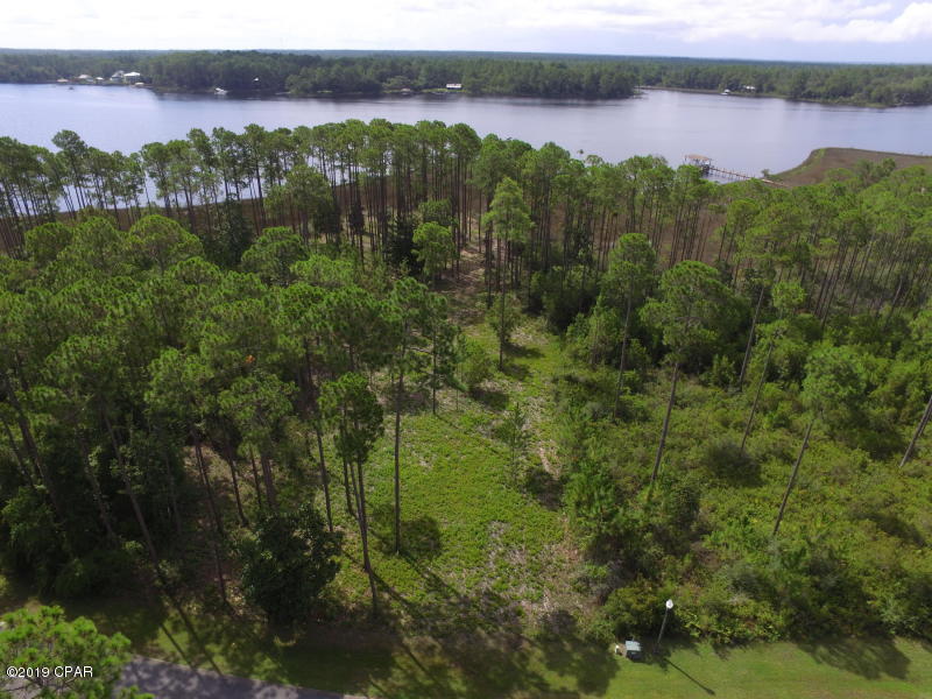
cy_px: 350
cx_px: 466
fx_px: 538
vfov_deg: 66.0
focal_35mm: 20
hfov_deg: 81.7
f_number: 2.8
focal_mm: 3.61
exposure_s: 1/992
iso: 100
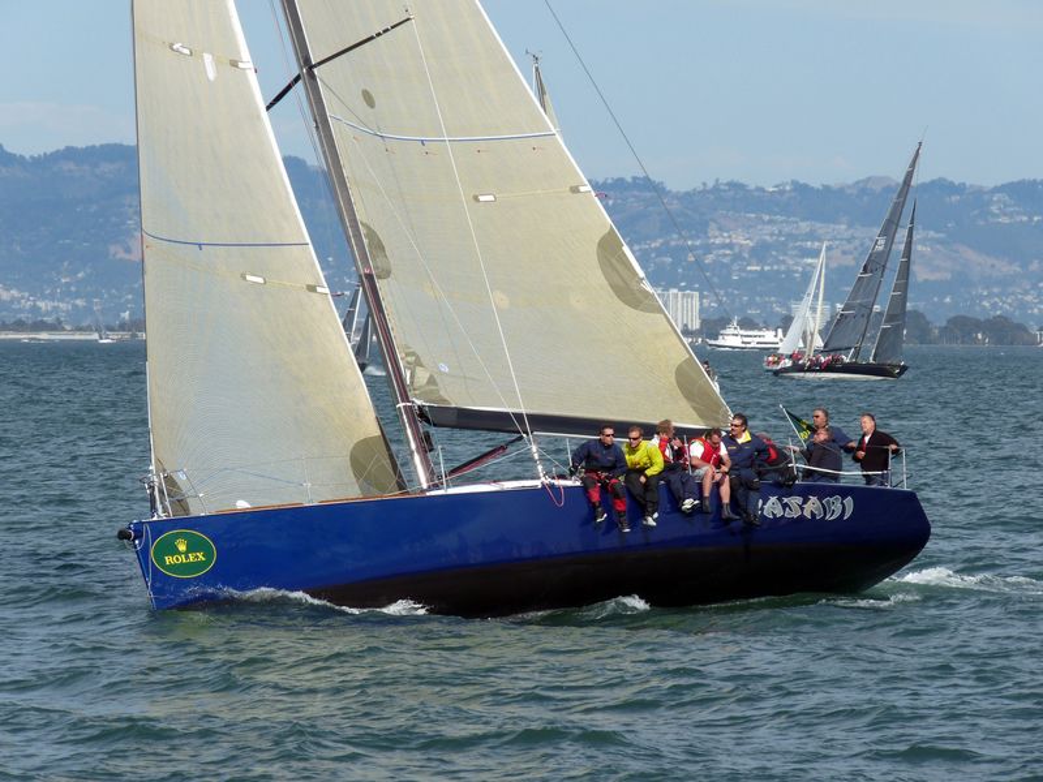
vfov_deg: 5.7
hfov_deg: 7.6
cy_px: 391
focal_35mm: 260
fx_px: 7834
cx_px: 522
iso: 100
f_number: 5
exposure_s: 1/1000
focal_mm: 46.2
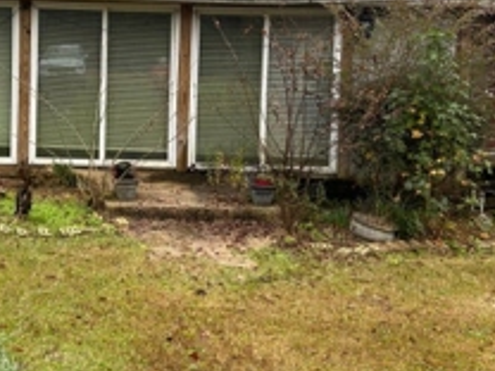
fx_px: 715
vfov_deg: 28.7
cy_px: 100
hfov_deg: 37.5
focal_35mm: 50
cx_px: 143
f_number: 1.5
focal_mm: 5.7
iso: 40
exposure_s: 1/261
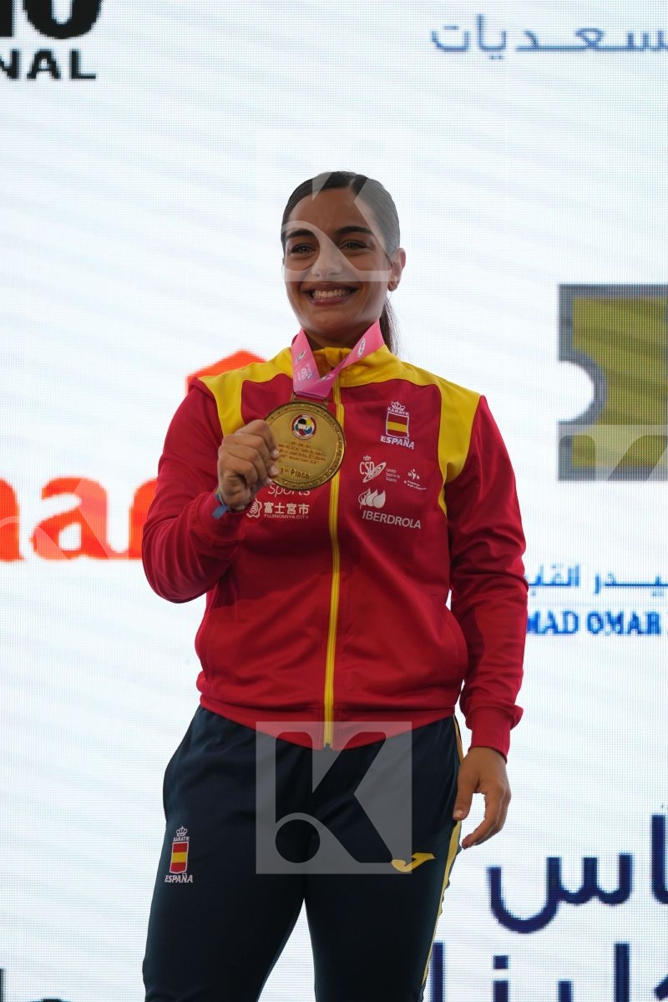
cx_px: 334
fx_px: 8349
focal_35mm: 300
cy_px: 501
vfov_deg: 6.9
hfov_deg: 4.6
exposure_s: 1/250
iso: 320
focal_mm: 200
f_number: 2.8
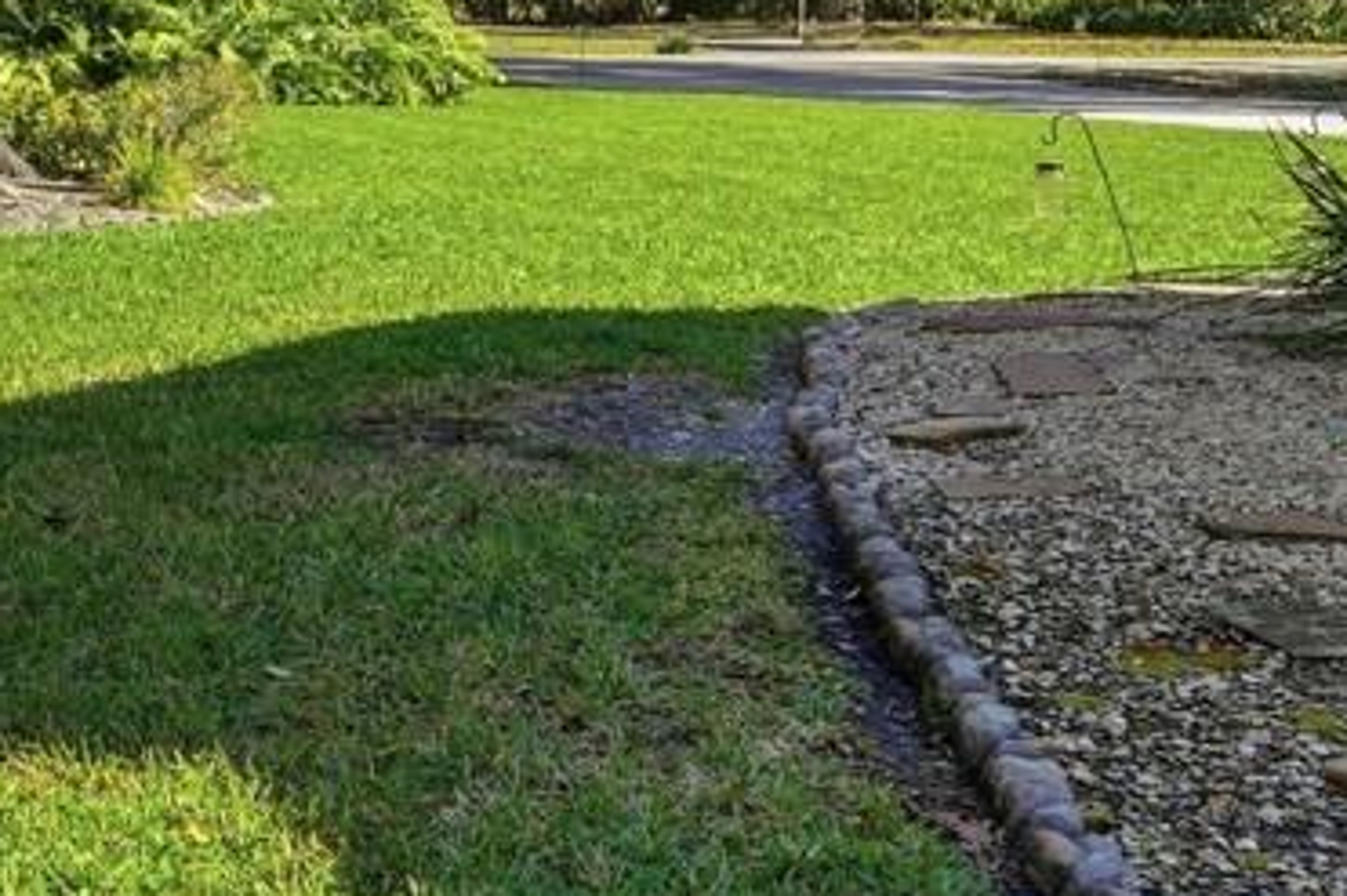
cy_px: -40
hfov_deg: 22.4
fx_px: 2580
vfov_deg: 19.1
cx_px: -824
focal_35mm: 69
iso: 160
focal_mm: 16
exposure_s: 1/3200
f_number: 8
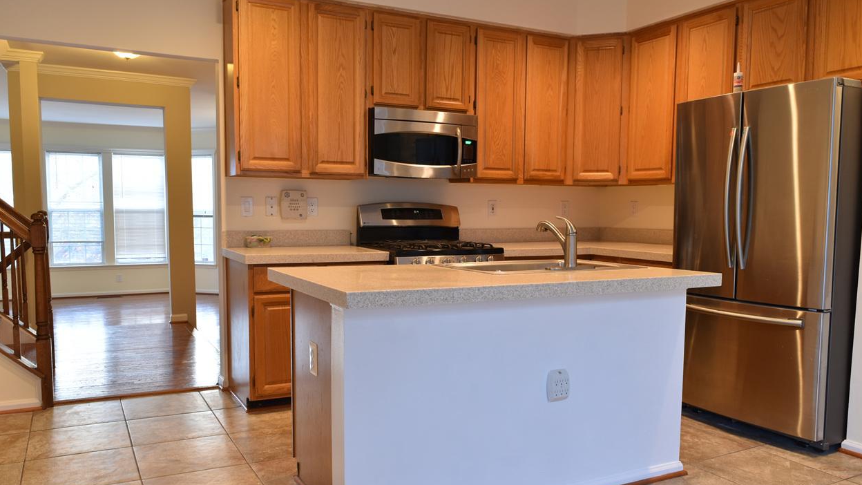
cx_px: 429
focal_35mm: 29
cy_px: 277
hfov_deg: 66.1
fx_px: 663
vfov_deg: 40.1
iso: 200
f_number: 7.1
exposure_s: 1/2.5
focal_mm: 18
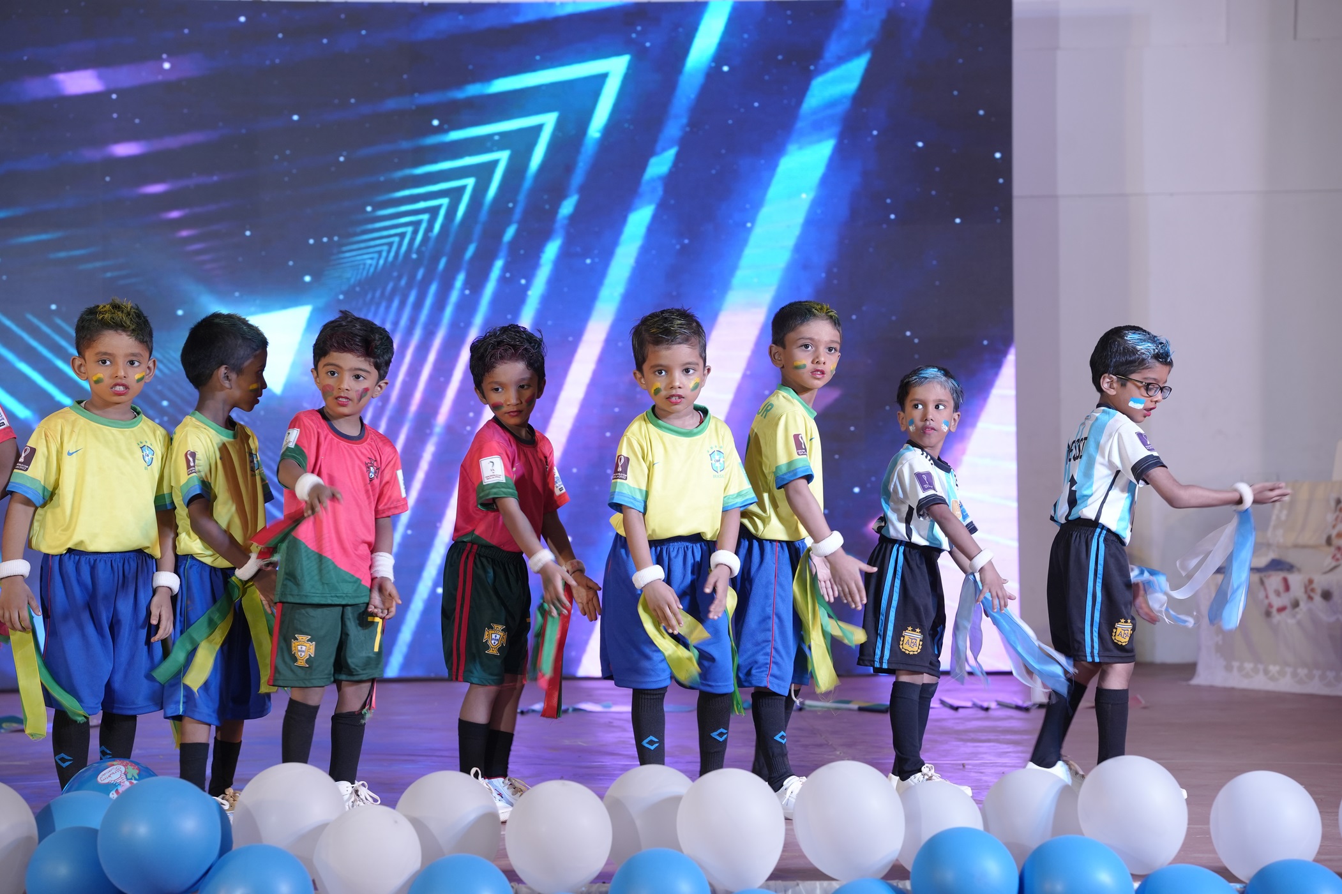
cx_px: 671
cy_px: 447
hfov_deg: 23.9
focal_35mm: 85
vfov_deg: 16.1
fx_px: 3168
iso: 1000
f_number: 4.5
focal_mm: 85
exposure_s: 1/100
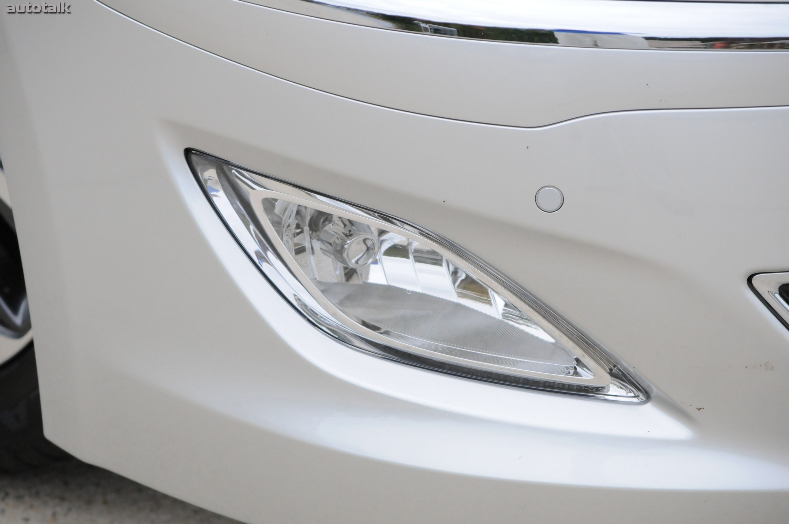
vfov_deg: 8.9
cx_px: 394
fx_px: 3349
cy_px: 262
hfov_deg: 13.4
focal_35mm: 153
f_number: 8
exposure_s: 1/1000
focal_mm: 102
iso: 2000
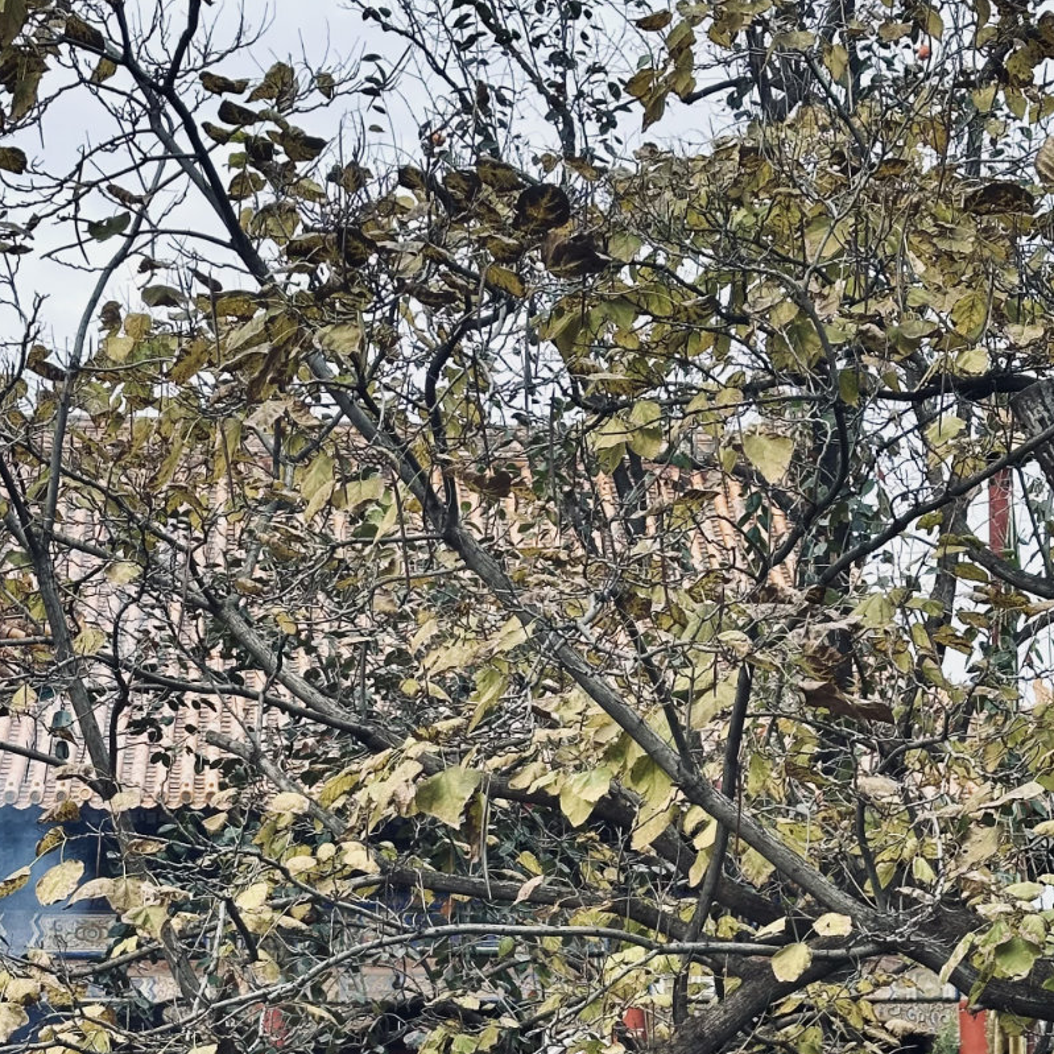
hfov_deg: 20.4
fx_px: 2928
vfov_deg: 20.1
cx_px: 541
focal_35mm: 85
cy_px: 915
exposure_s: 1/506
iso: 64
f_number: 1.8
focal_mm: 6.9
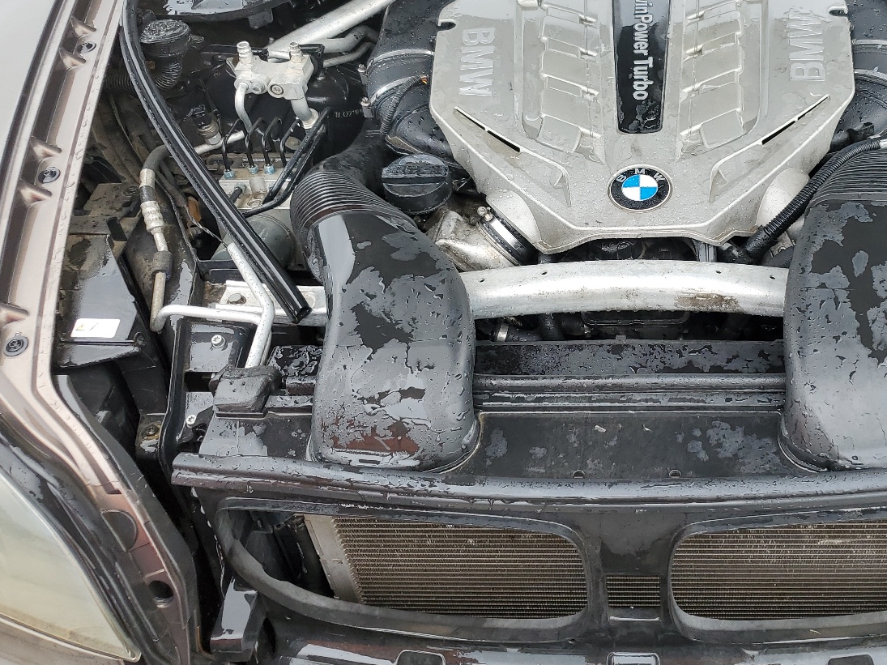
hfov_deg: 47.5
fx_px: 974
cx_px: 643
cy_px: 209
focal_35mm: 38
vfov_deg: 37.2
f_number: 1.5
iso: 50
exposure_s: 1/357
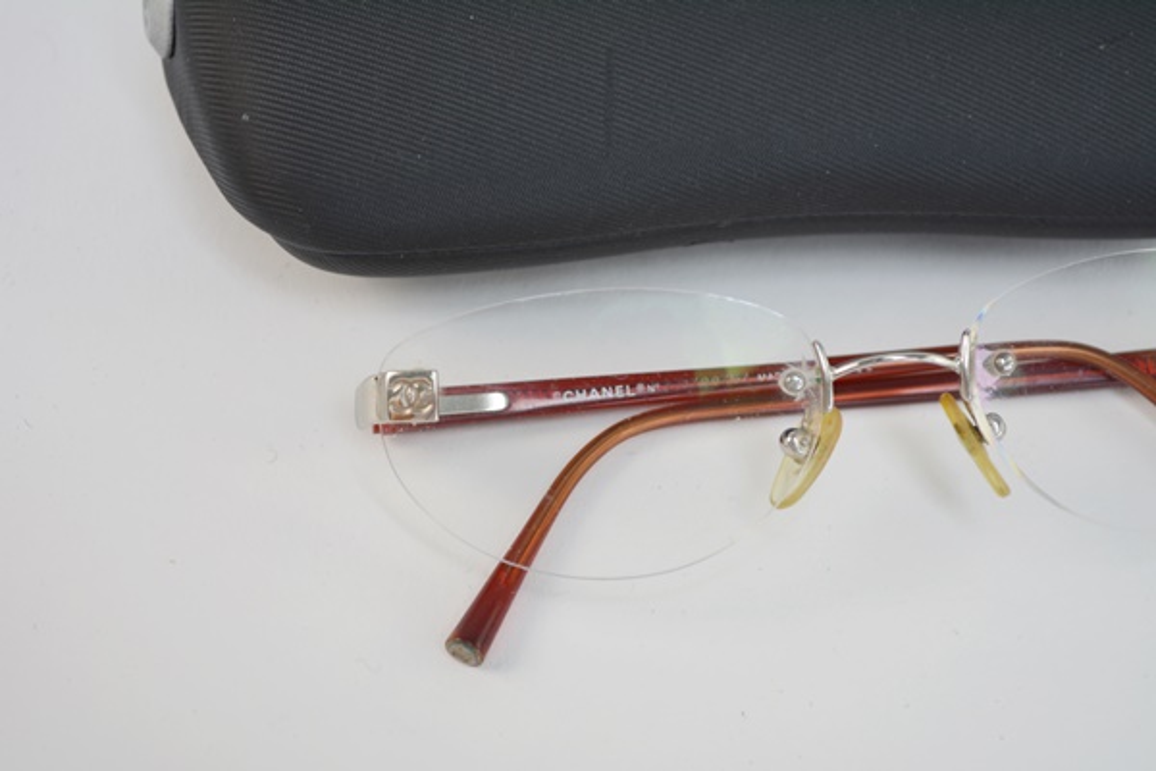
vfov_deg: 16.6
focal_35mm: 82
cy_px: 386
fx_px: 2649
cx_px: 578
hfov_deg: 24.6
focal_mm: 55
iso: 200
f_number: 5.6
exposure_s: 1/125
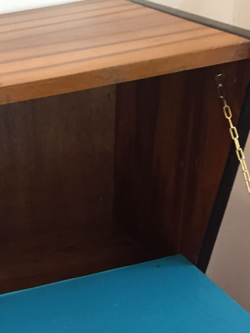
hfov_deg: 21.6
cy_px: 327
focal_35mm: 65
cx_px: -16
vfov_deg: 28.2
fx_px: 626
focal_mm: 4.15
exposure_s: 1/17
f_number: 2.2
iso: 250
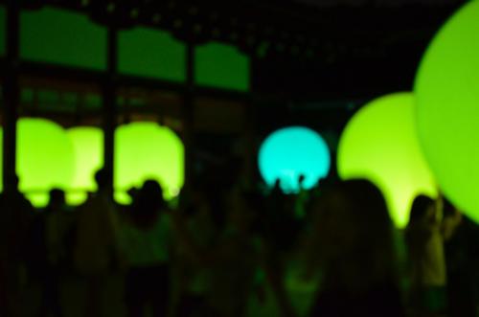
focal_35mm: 52
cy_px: 158
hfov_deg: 37.9
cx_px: 240
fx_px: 697
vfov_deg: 25.6
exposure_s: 1/20
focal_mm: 35
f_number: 2.2
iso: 1600
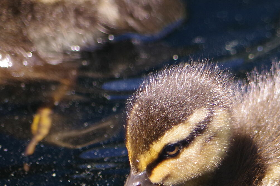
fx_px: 5560
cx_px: 312
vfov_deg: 1.9
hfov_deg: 2.9
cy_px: 170
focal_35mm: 715
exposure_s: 1/250
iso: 400
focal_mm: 200
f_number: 5.6
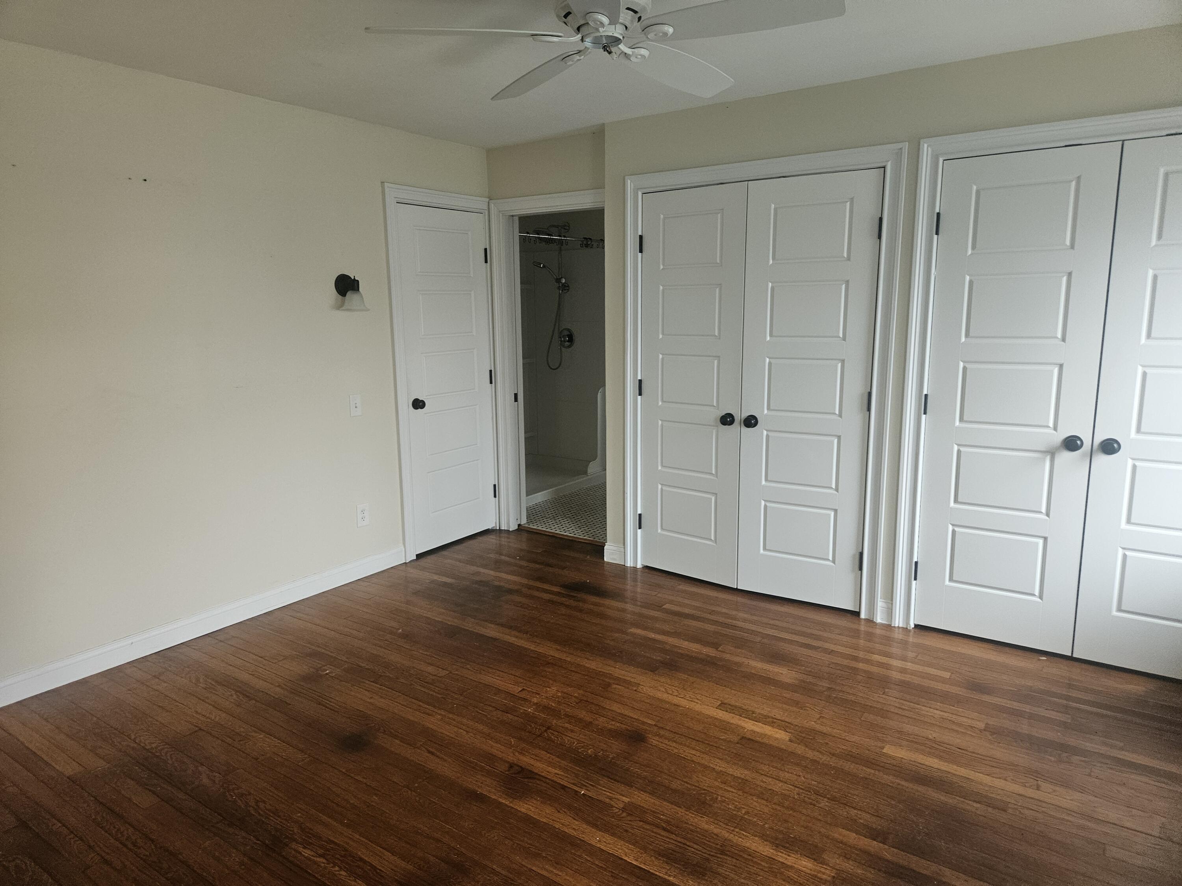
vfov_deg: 58.9
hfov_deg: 73.9
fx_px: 785
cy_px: 443
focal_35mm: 23
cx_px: 591
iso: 320
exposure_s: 1/120
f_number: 1.8
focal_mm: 5.4
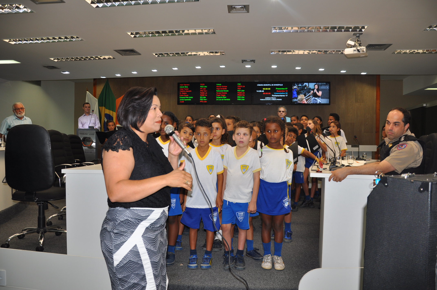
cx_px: 218
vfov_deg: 47.8
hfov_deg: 67.4
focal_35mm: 27
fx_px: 327
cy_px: 145
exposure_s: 1/60
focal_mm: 18
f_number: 3.5
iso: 200
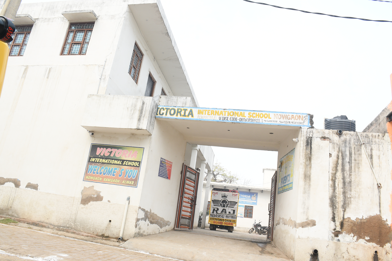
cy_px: 130
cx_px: 196
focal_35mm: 27
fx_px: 294
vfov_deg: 47.9
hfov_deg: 67.4
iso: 400
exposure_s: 1/160
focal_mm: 18
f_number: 10
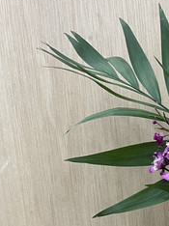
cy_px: 279
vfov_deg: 20.5
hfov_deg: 15.2
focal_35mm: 89
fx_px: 580
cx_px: 259
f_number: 1.6
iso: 200
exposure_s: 1/50
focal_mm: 5.1
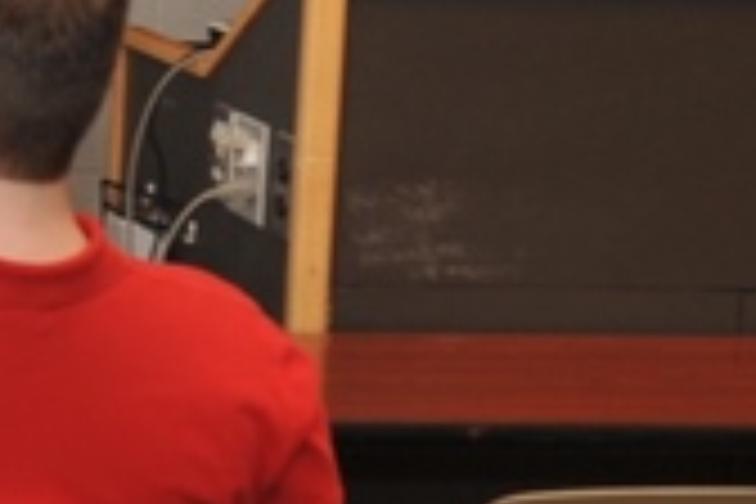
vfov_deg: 7.5
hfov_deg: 9.7
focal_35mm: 184
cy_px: 124
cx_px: -1120
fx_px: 3864
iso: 320
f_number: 5
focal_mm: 31
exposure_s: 1/60
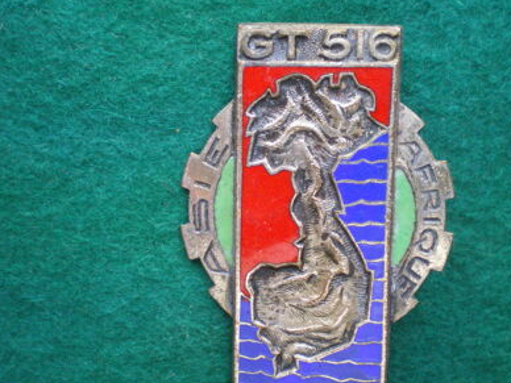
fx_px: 694
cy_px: 234
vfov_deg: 30.8
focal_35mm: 47
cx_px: 263
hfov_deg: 40.4
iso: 400
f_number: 3.1
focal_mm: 6.3
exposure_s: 1/30
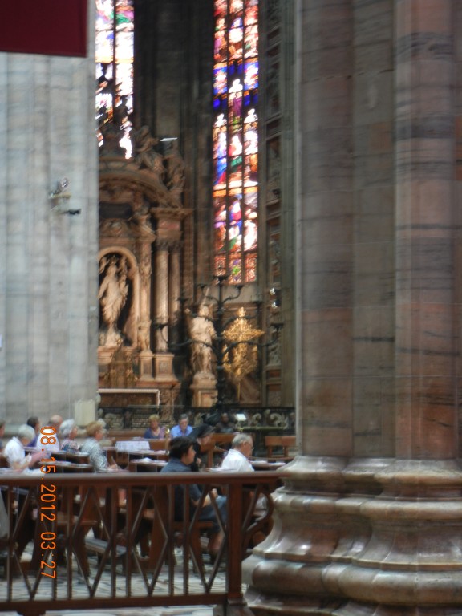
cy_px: 308
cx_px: 231
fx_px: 1815
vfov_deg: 19.3
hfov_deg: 14.5
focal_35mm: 102
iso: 200
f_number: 4.5
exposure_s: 1/1.7
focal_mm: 18.3
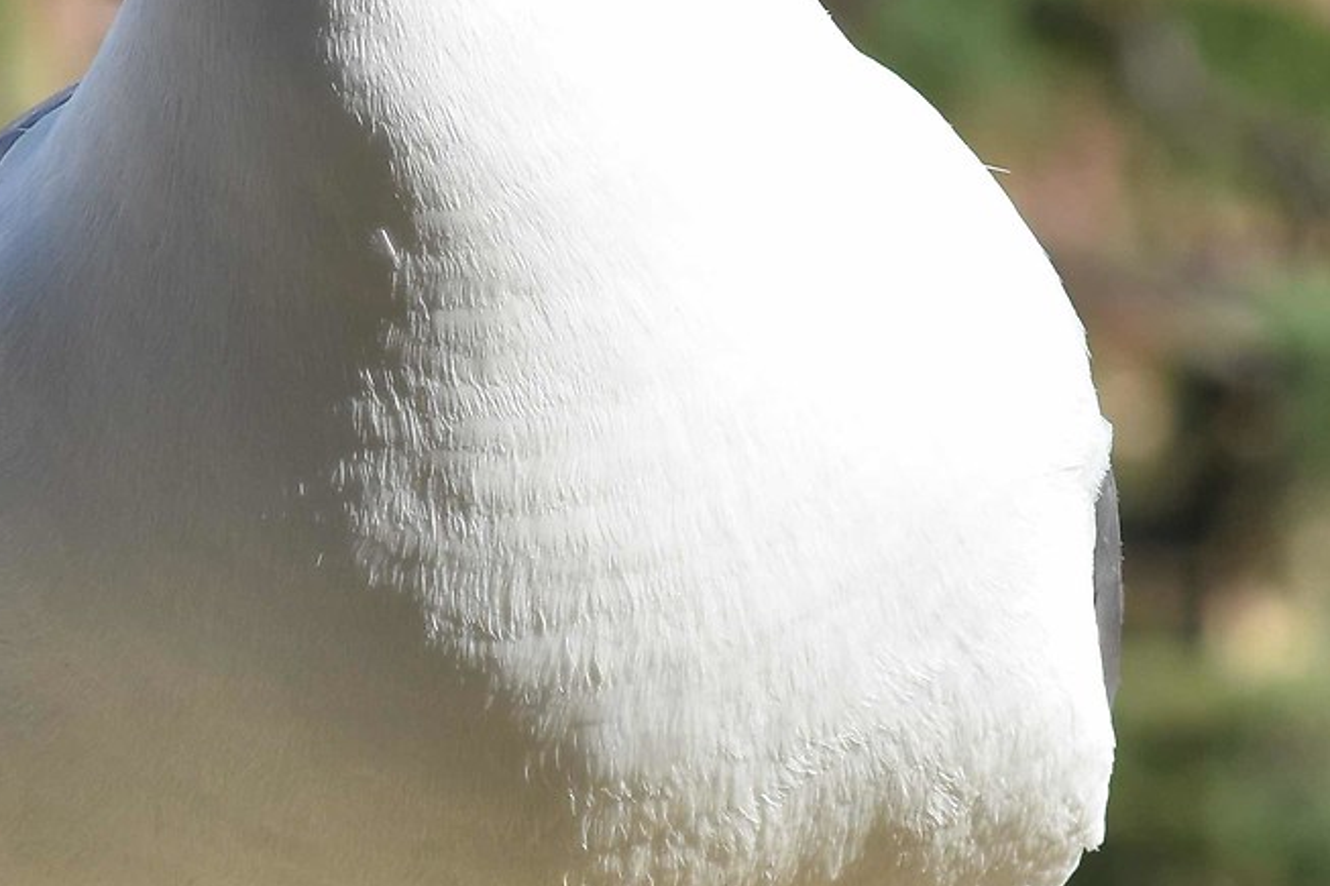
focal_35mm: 469
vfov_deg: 2.9
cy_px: 609
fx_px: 17316
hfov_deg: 4.4
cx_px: 456
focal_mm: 85
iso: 500
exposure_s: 1/1000
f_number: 8
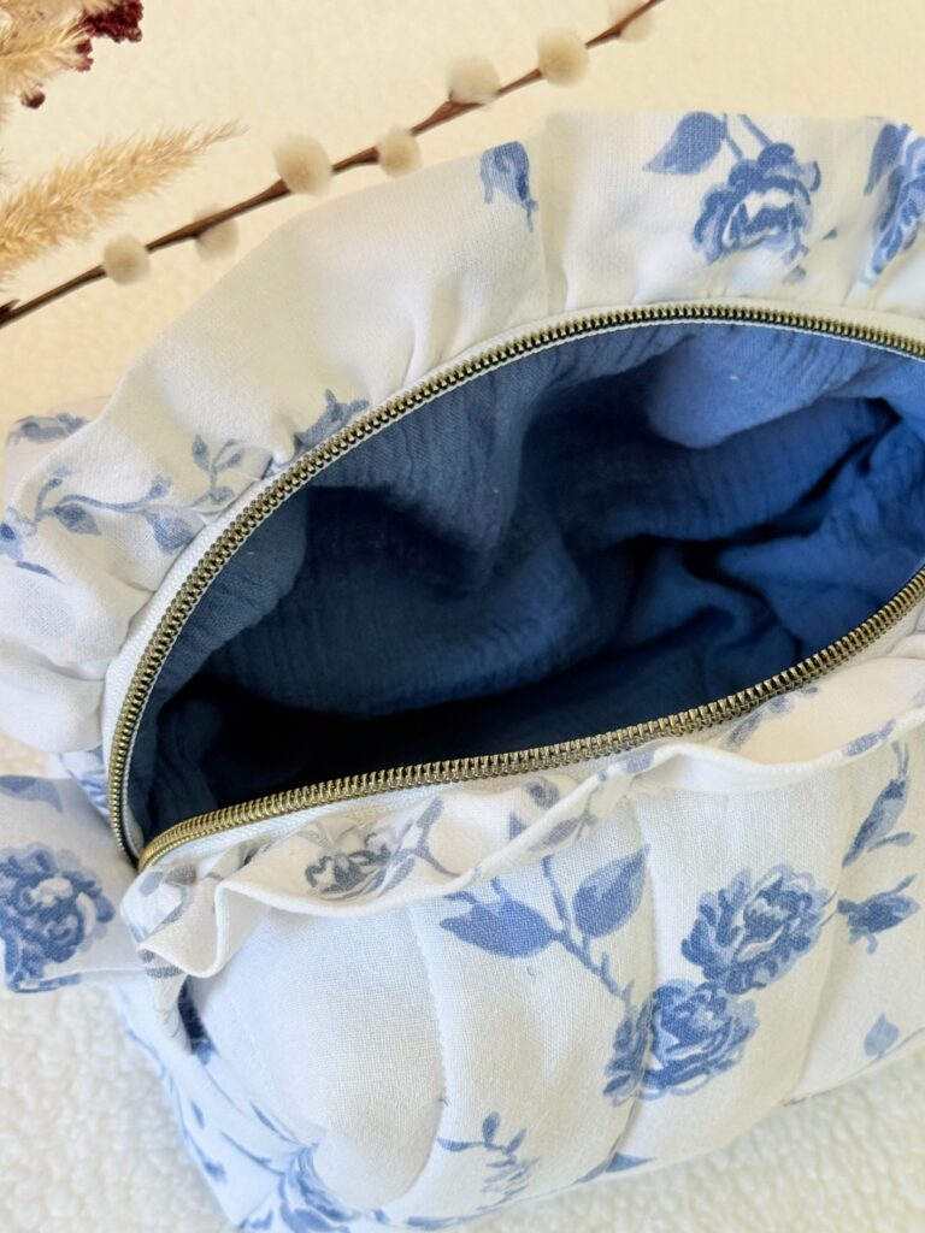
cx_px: 462
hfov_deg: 30.3
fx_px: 1710
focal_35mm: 48
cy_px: 616
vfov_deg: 39.7
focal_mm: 6.76
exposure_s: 1/84
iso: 100
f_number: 1.78
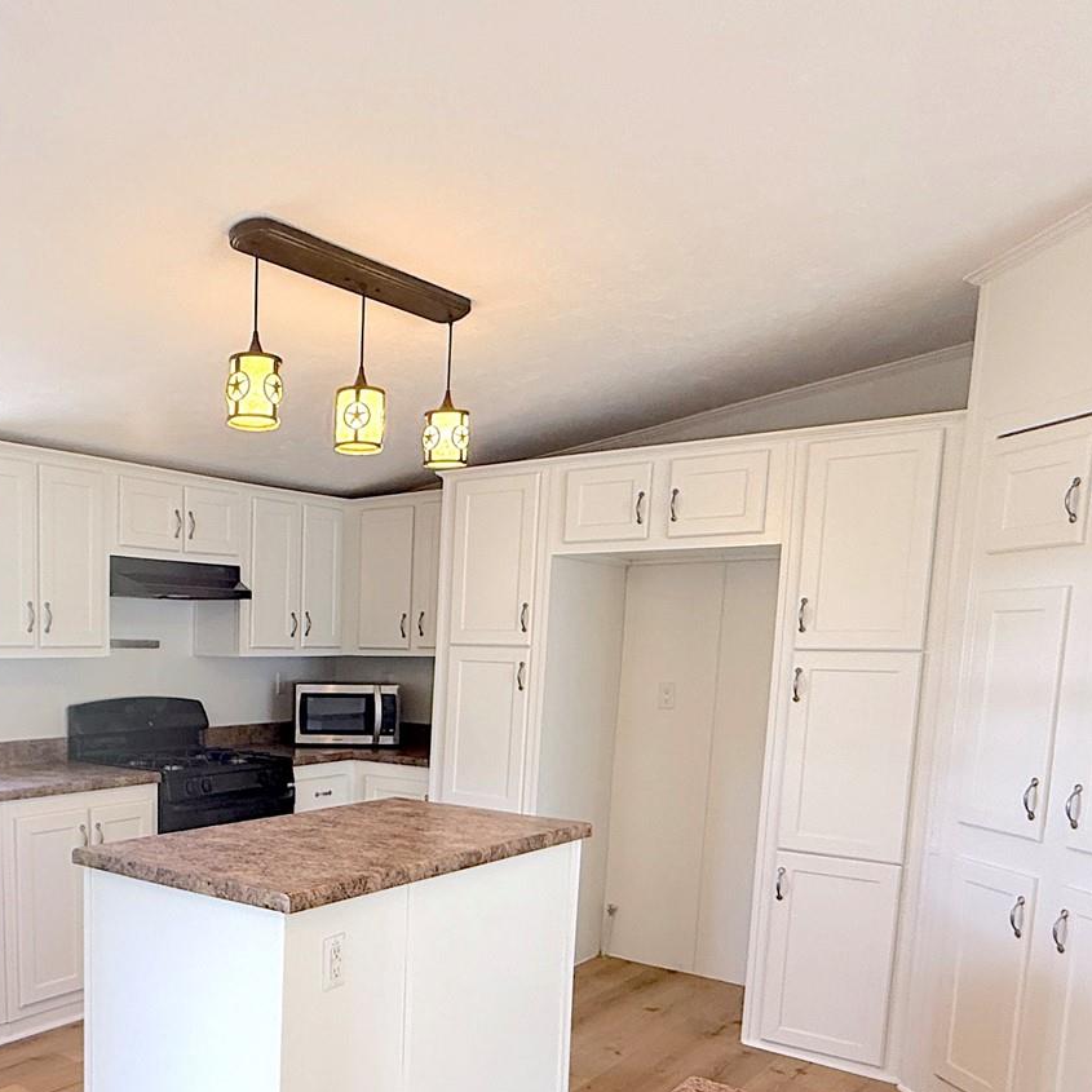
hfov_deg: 51.3
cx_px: 249
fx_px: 1071
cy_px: 765
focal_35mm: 30
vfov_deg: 52.5
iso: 160
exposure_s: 1/120
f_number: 2.2
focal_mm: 2.22
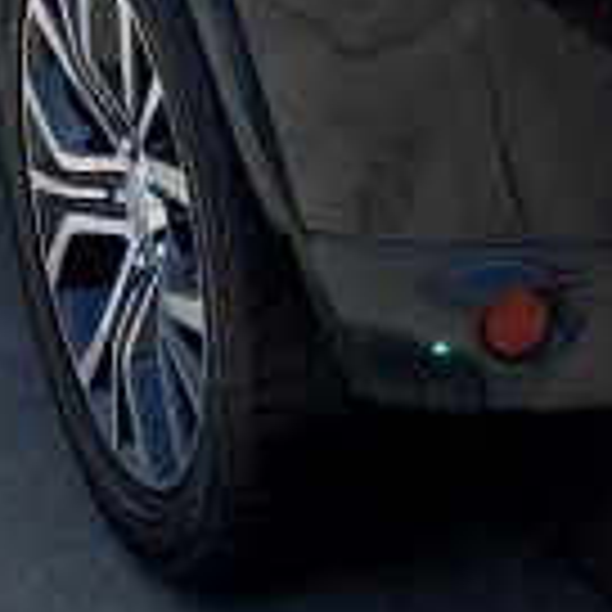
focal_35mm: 173
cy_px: -234
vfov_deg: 9.9
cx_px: 666
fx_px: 3460
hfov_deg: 10.0
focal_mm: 4.25
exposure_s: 1/1965
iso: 32
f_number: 1.8
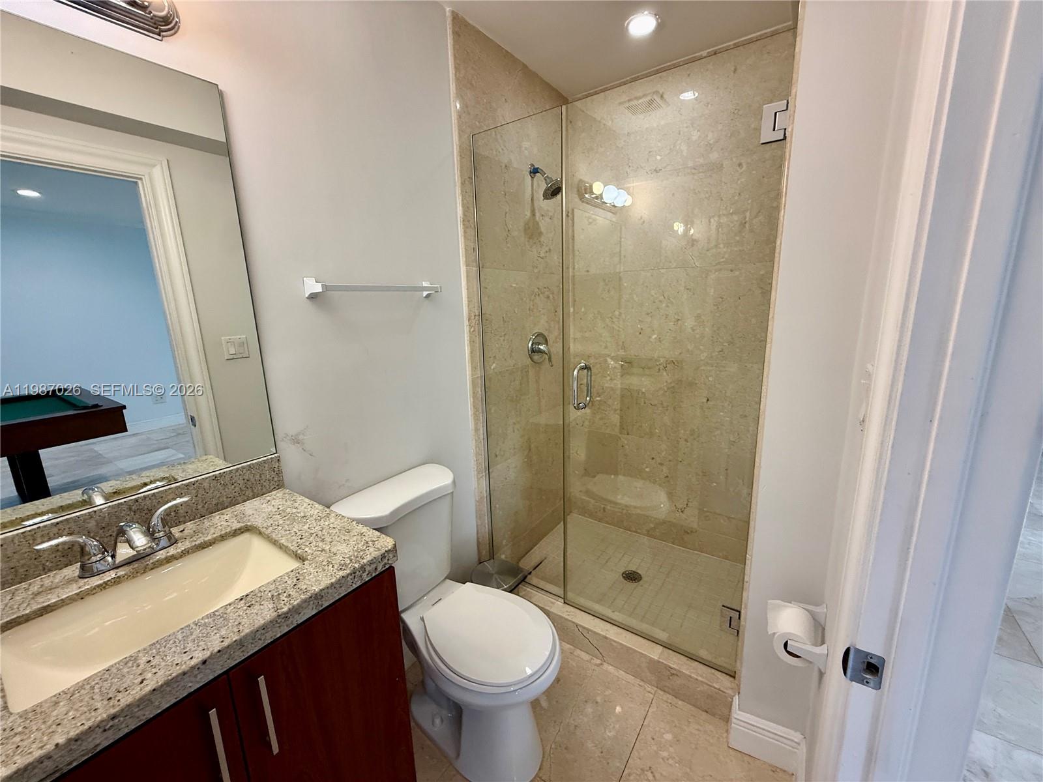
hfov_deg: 102.1
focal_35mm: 14
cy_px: 391
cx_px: 522
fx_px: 422
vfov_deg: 85.7
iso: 200
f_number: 2.2
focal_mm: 2.22
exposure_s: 1/120
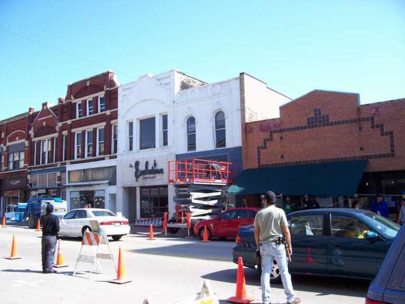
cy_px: 152
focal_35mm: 34
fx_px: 398
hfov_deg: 54.0
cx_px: 202
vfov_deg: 41.8
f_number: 2.7
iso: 80
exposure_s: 1/577
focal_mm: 5.6
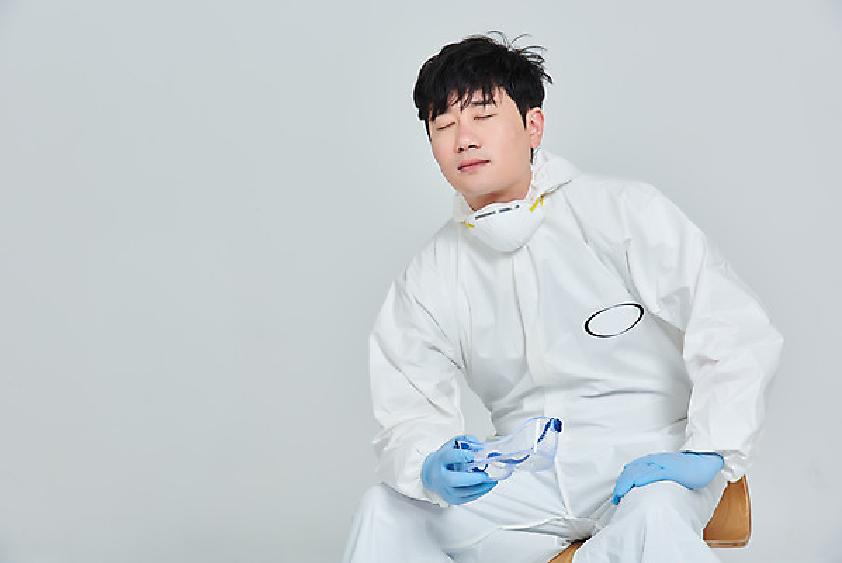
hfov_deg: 15.8
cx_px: 421
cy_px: 282
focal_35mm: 130
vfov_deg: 10.6
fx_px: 3042
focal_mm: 130
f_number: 14
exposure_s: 1/125
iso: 100
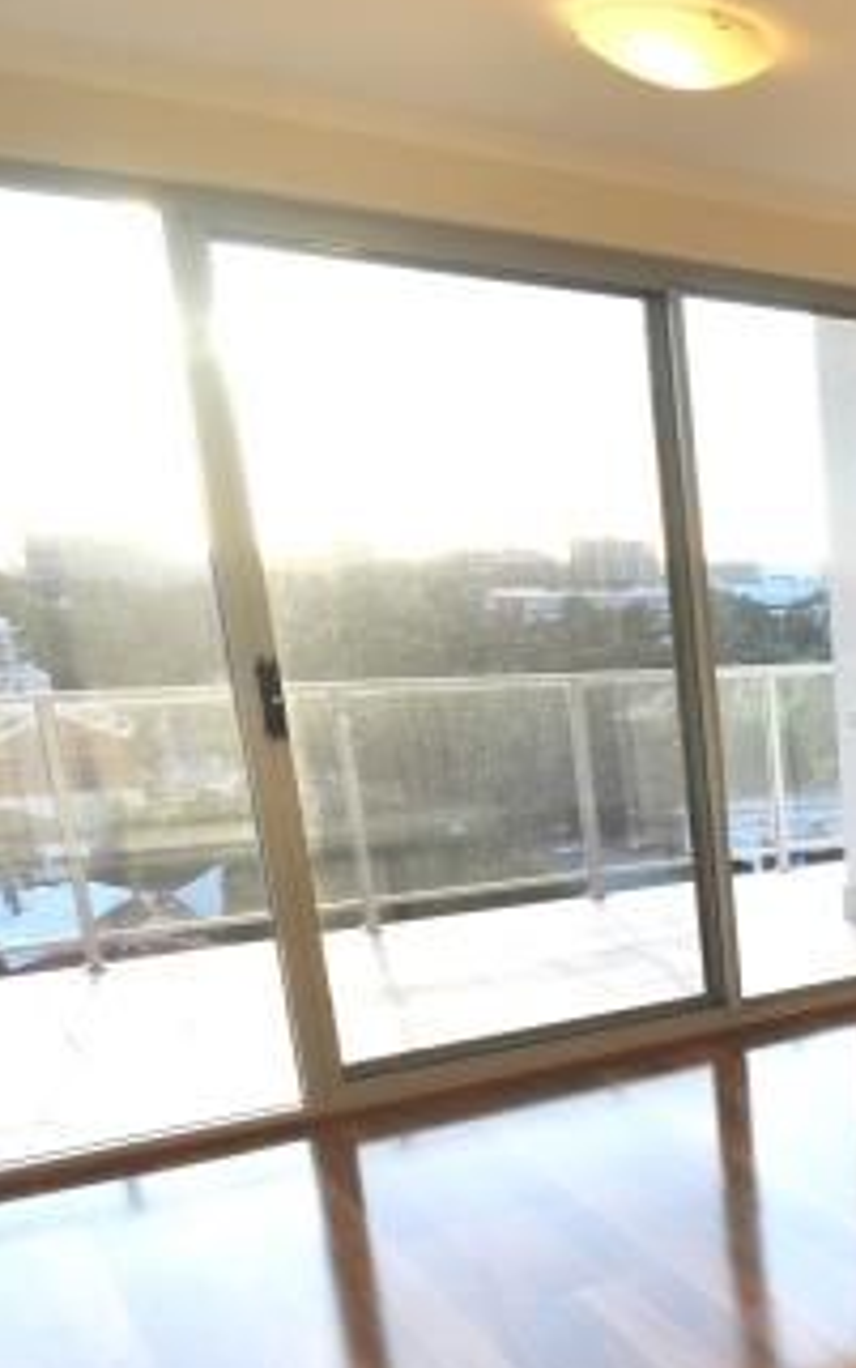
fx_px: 1416
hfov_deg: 25.3
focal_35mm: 38
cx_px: 1286
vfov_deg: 50.2
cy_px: 957
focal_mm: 10
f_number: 6.3
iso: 200
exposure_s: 1/160
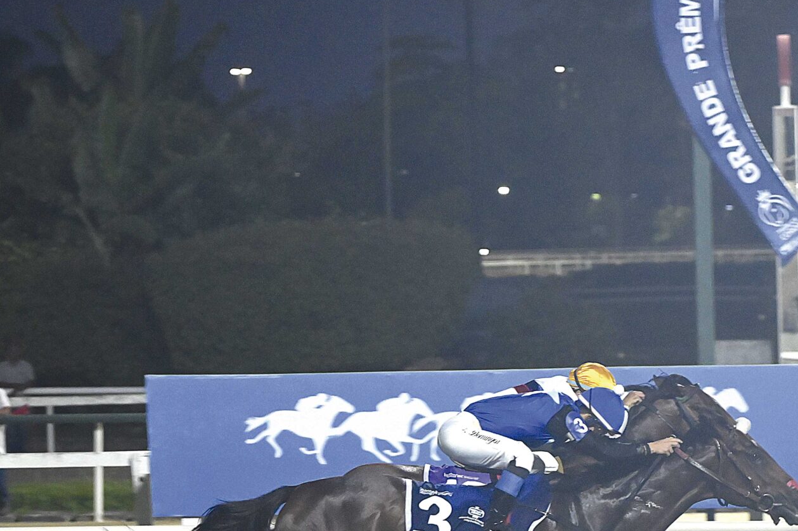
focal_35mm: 244
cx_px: 325
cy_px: 483
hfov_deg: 8.4
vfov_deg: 5.6
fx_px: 5406
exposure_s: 1/500
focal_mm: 120
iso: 8000
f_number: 4
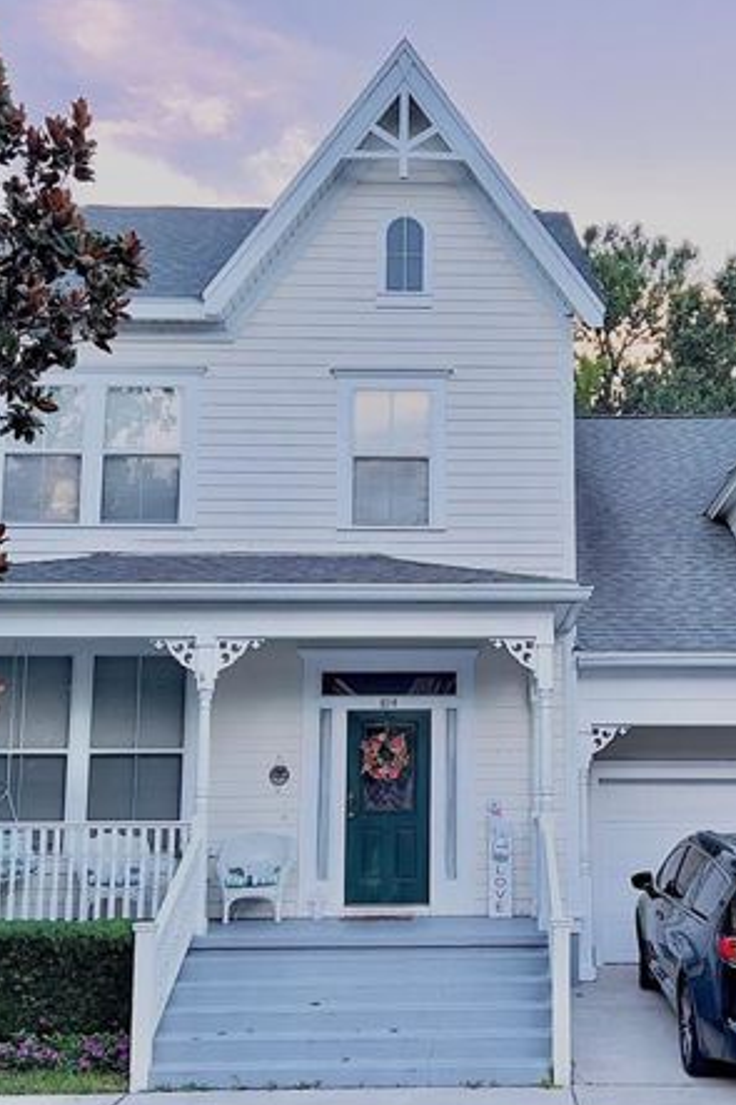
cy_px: 599
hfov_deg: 30.9
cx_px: 498
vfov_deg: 45.4
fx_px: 1320
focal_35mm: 43
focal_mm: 5.7
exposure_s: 1/144
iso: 50
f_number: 1.5
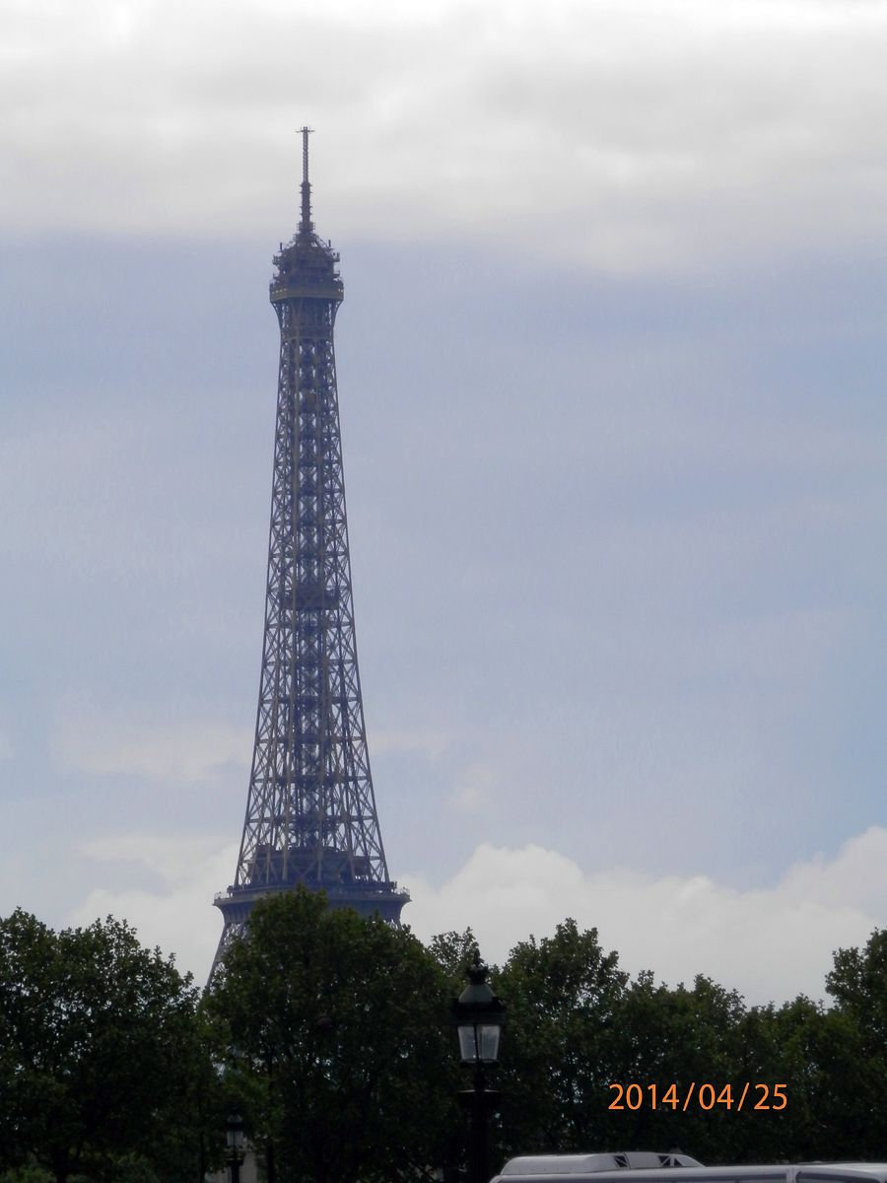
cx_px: 444
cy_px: 592
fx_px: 7687
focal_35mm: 225
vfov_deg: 8.8
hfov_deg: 6.6
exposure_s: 1/400
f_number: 6.1
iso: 80
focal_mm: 40.2
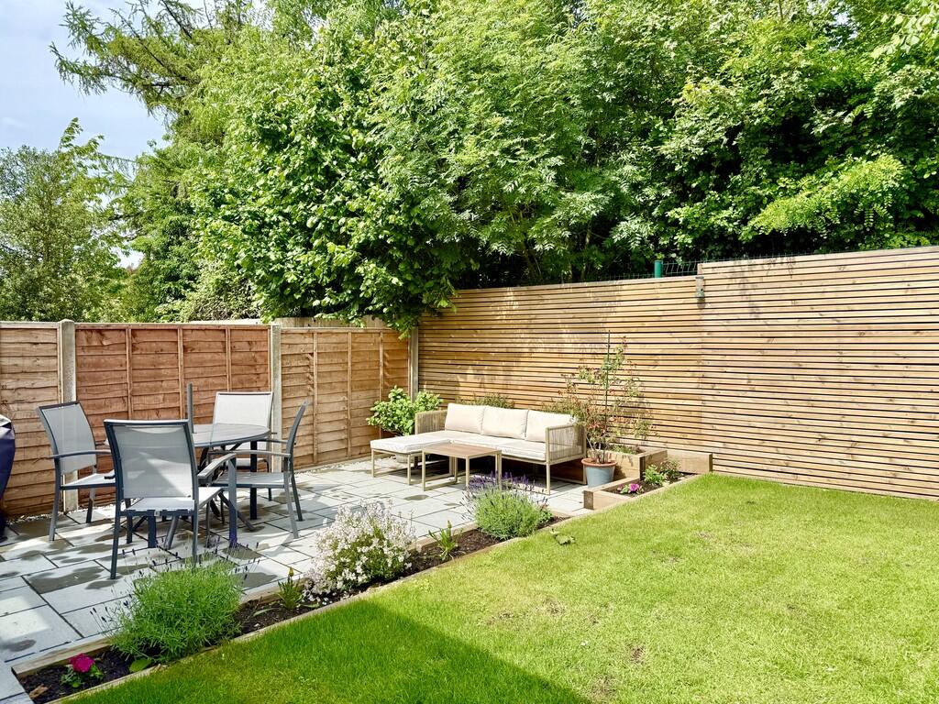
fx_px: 651
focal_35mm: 24
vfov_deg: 56.8
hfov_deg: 71.6
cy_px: 352
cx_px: 470
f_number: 1.78
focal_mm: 6.76
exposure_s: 1/3021
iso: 80
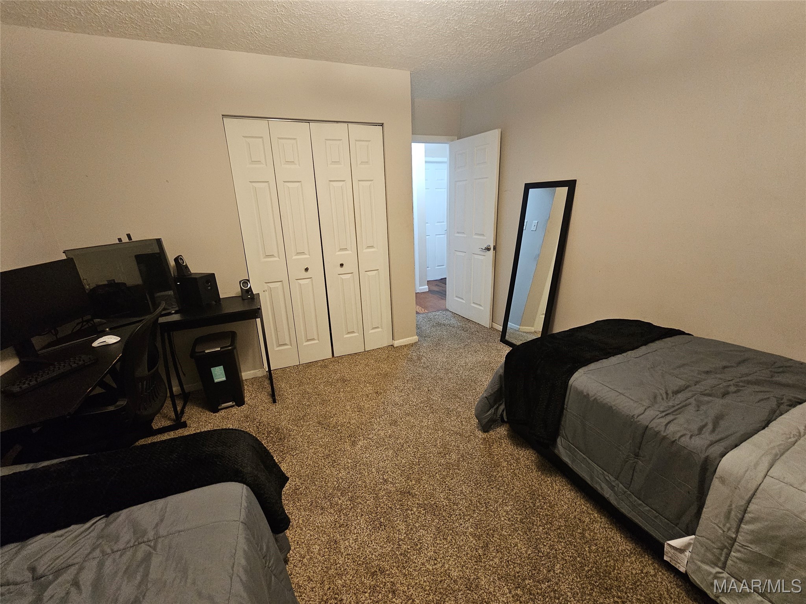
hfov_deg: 106.2
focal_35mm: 13
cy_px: 302
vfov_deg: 89.9
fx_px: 303
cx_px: 403
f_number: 2.2
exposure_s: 1/30
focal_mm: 2.2
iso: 640
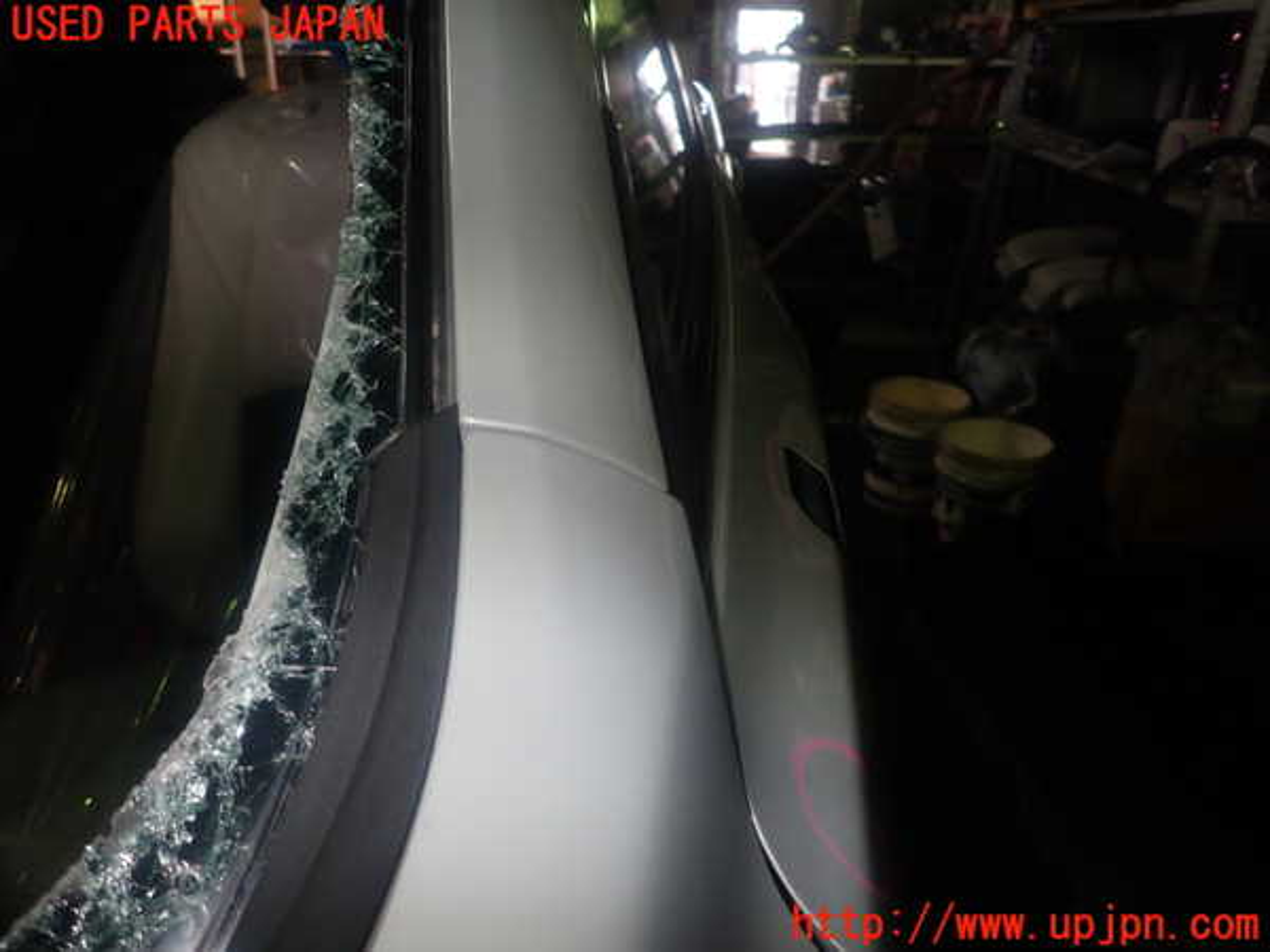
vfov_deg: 54.9
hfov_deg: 69.4
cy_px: 476
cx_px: 635
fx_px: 917
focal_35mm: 25
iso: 200
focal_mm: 4.5
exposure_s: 1/30
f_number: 5.6
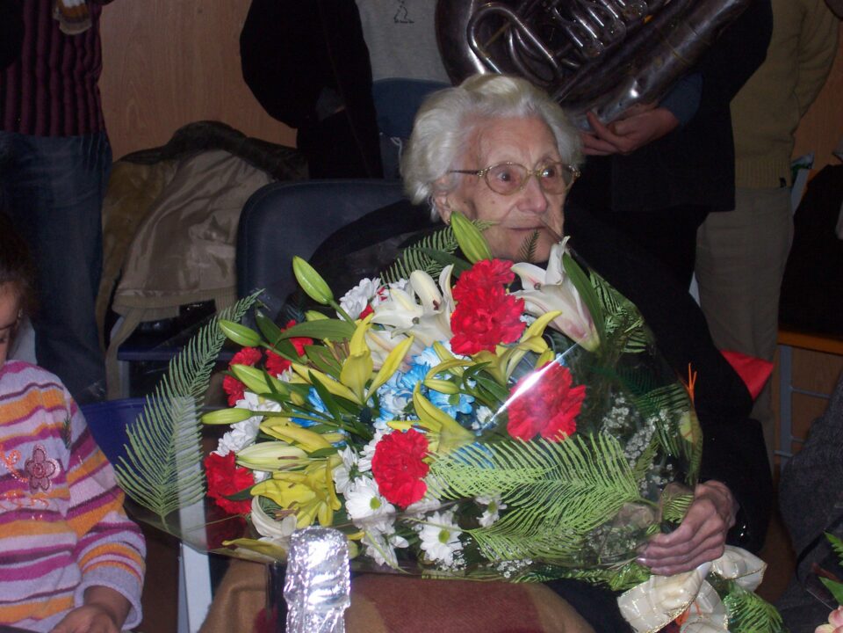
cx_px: 422
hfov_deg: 23.8
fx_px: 1997
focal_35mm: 82
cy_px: 316
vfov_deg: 18.0
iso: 140
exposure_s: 1/147
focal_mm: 13.5
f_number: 4
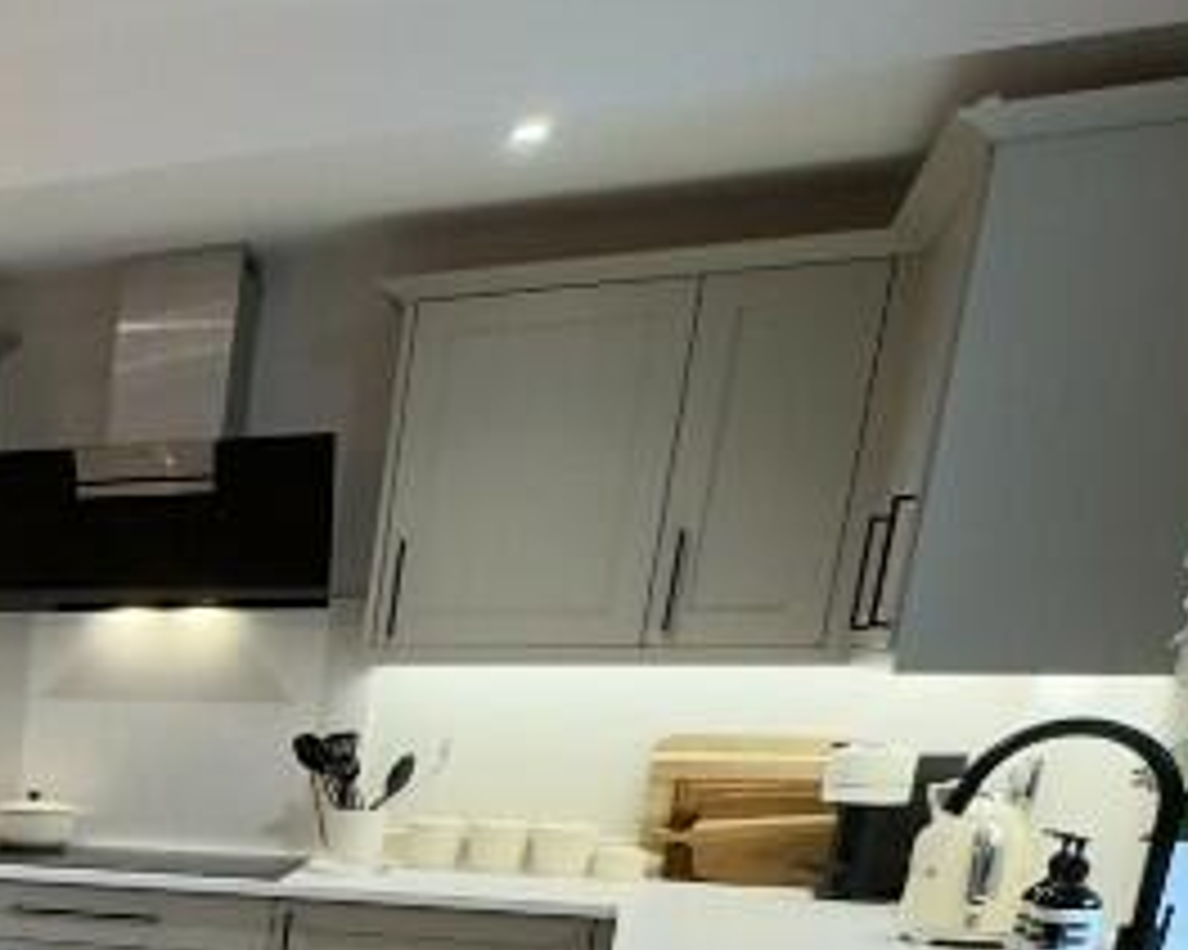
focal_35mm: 53
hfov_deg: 25.7
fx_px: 1863
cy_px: 1135
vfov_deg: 25.7
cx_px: -626
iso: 160
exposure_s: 1/50
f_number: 2.2
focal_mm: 2.22
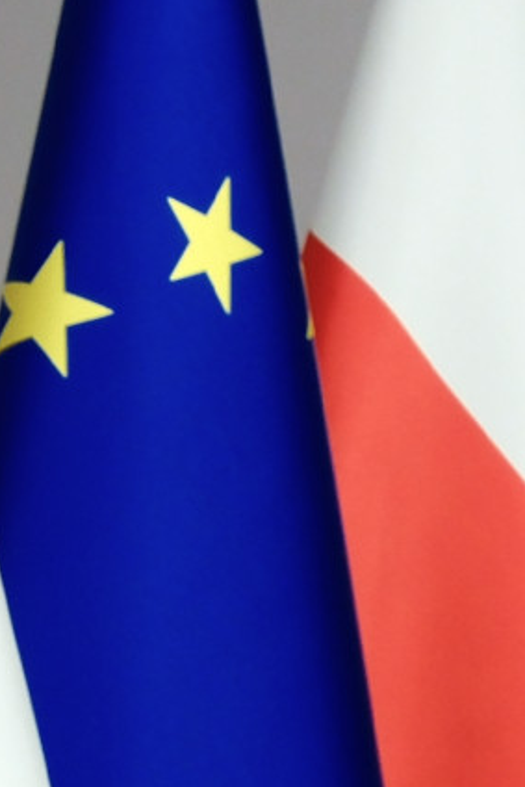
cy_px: 1090
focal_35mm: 311
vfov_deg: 6.6
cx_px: 2388
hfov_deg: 4.0
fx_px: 6797
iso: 500
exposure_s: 1/80
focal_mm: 29.3
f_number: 4
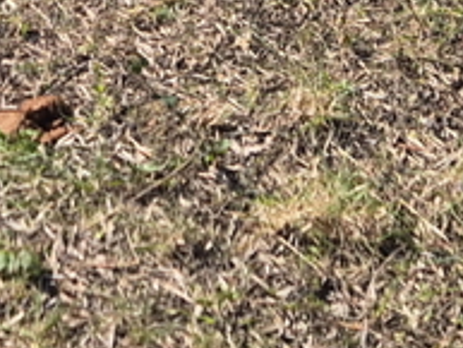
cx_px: 137
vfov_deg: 9.0
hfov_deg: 13.8
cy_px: -578
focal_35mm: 143
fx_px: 1914
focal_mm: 5.4
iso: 25
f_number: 1.8
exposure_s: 1/2104
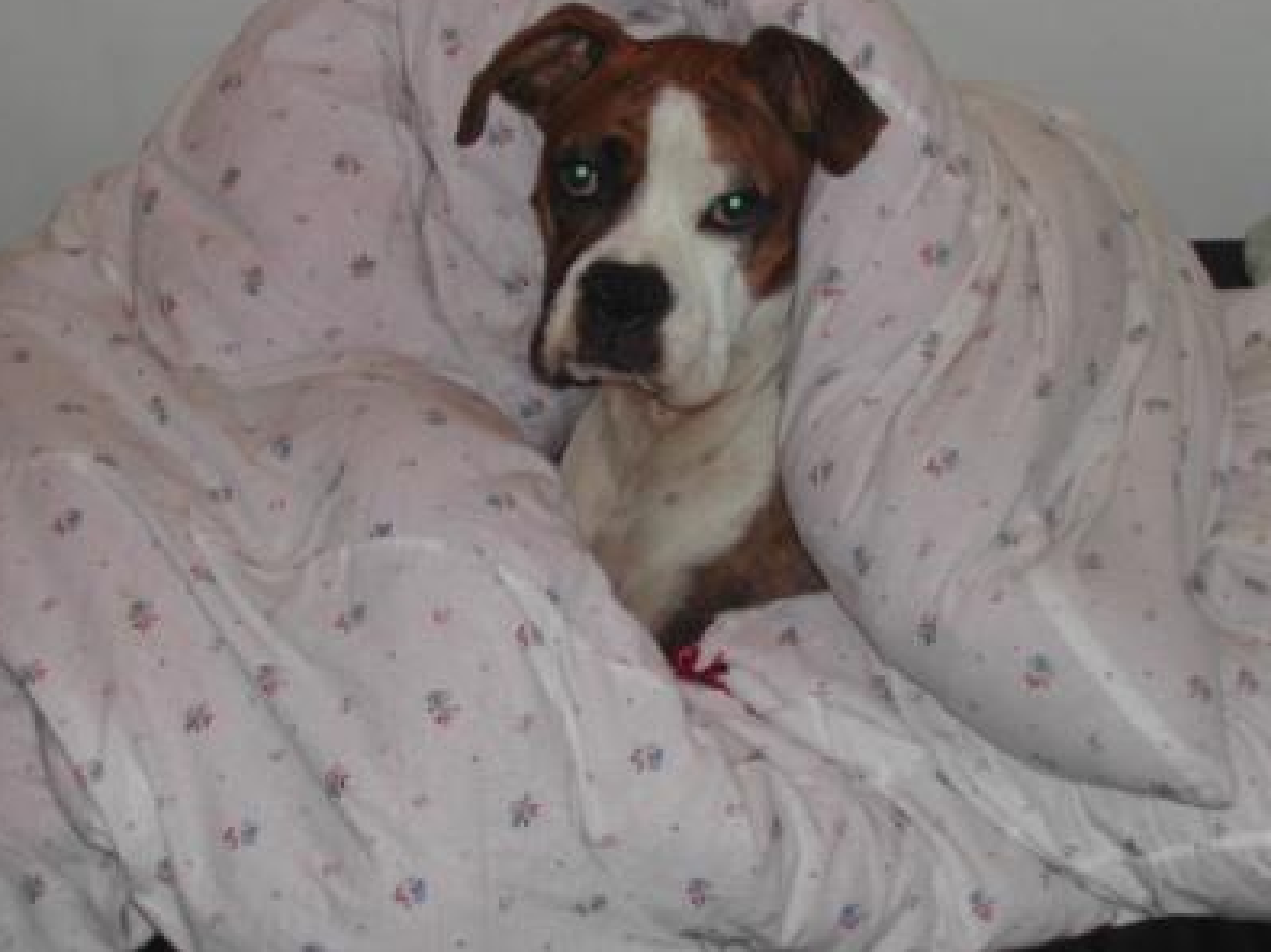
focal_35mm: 93
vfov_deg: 15.9
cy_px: 466
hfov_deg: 21.1
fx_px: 3414
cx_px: 705
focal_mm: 17.4
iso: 100
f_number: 4.1
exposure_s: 1/60.1
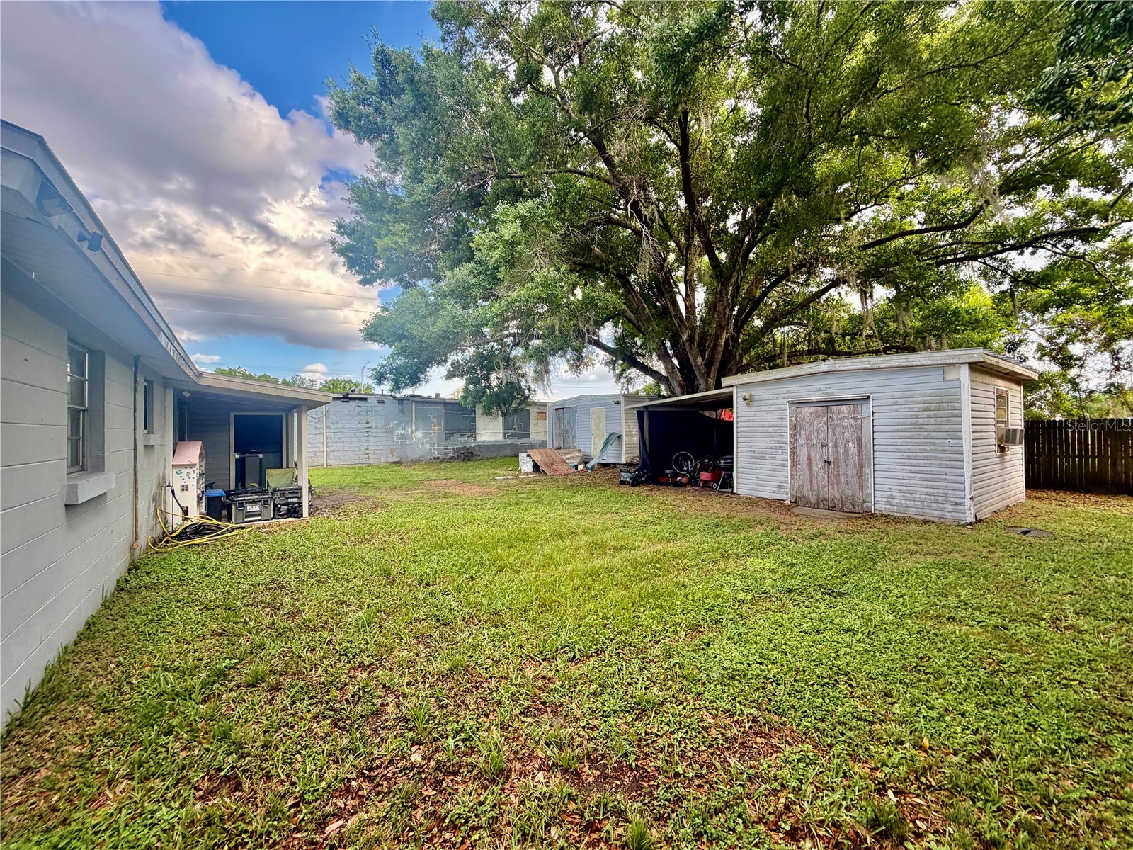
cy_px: 425
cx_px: 566
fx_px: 458
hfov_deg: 102.1
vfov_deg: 85.7
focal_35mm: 14
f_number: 2.2
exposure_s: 1/164
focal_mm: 2.22
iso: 50
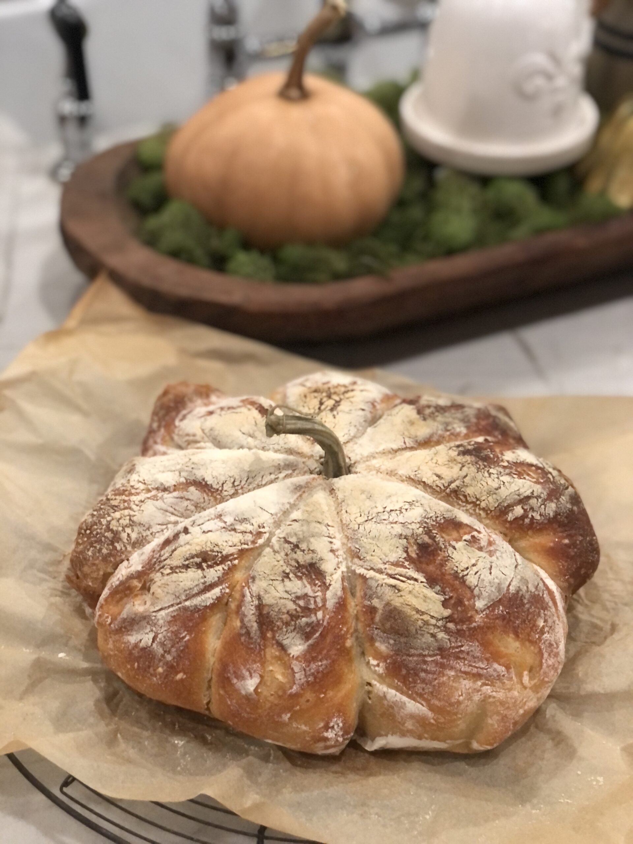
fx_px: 1390
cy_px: 422
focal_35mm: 57
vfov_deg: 33.8
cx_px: 316
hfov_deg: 25.7
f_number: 2.8
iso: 500
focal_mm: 6.6
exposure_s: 1/30
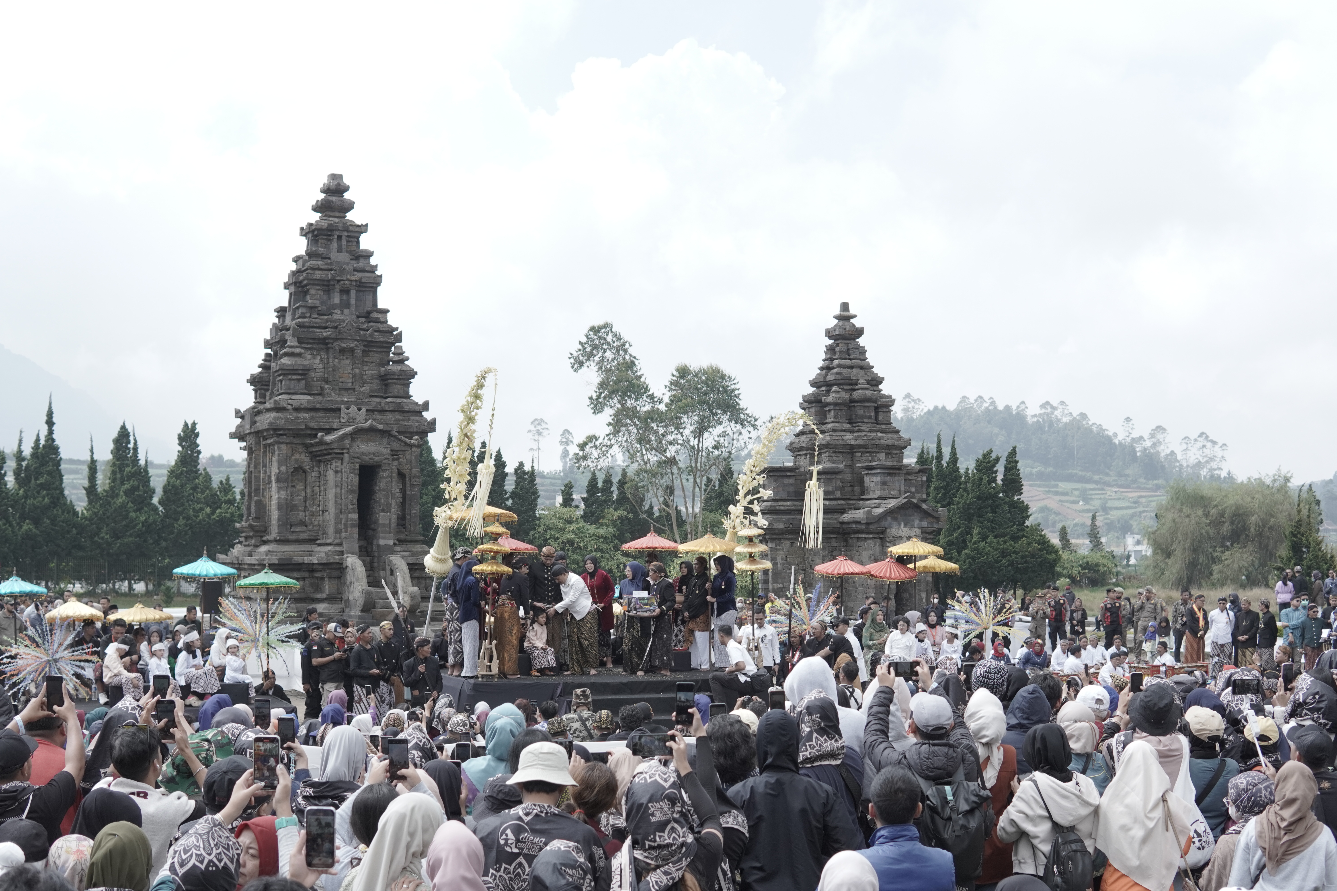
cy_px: 446
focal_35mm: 45
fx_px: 1671
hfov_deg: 43.6
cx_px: 668
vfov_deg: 29.9
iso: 500
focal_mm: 30
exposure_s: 1/3200
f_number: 4
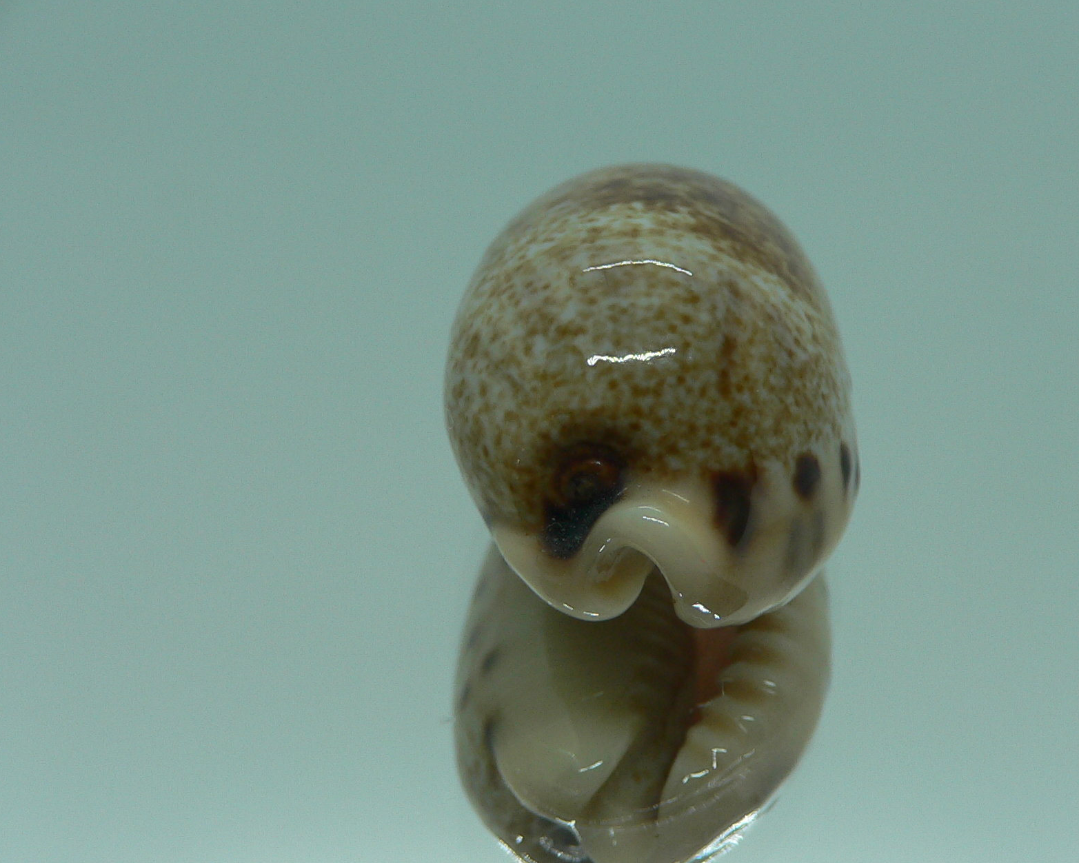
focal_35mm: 44
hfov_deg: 41.9
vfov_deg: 34.1
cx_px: 625
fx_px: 1405
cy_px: 458
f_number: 2.8
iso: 80
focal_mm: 4.6
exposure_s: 1/80
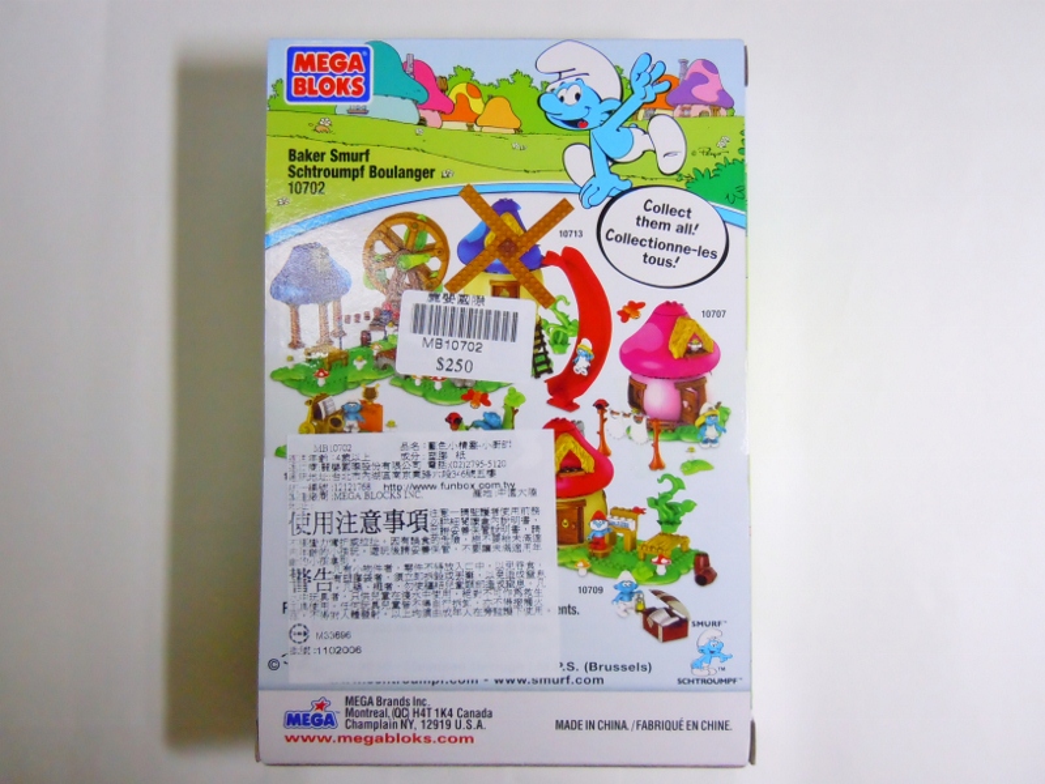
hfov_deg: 60.0
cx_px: 522
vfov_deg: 46.8
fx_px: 906
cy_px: 392
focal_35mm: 30
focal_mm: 5.4
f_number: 3.5
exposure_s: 1/100
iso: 800
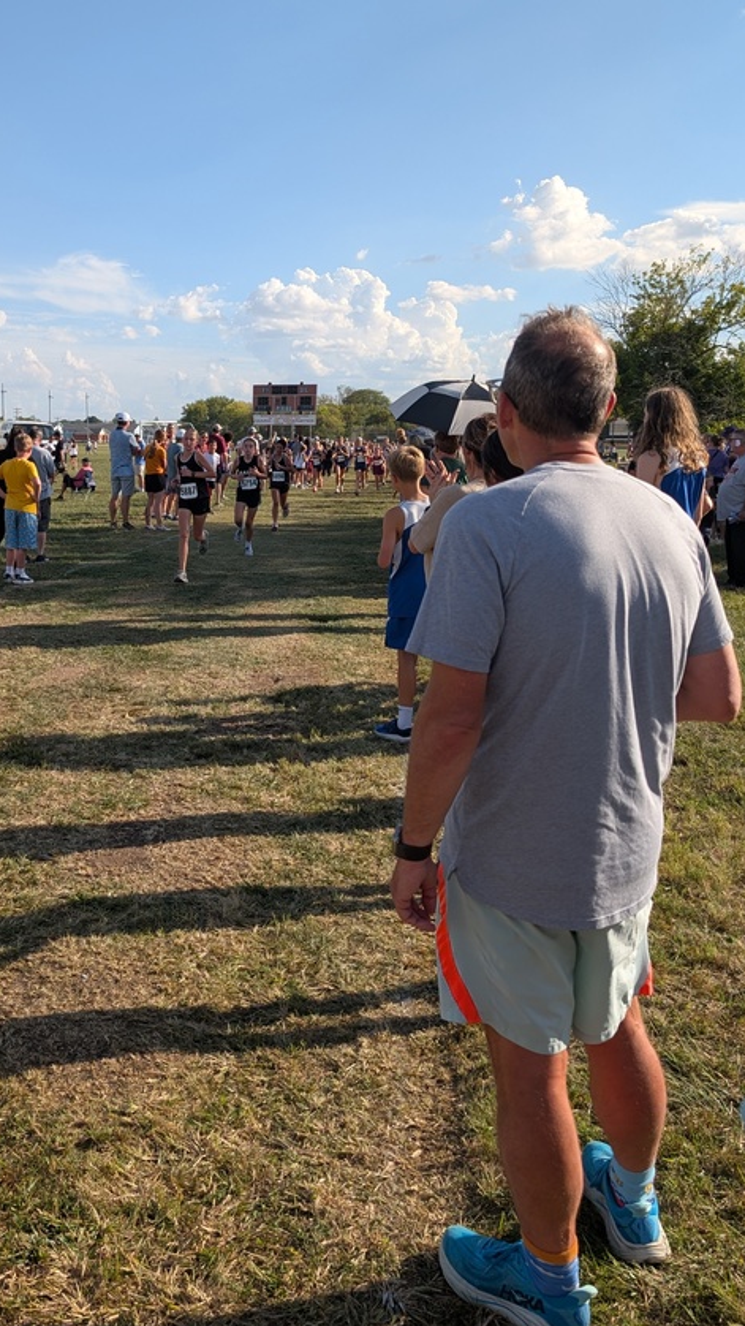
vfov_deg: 60.9
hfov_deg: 35.4
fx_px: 1124
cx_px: 145
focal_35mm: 32
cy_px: 595
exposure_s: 1/892
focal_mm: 6.9
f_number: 1.68
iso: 20
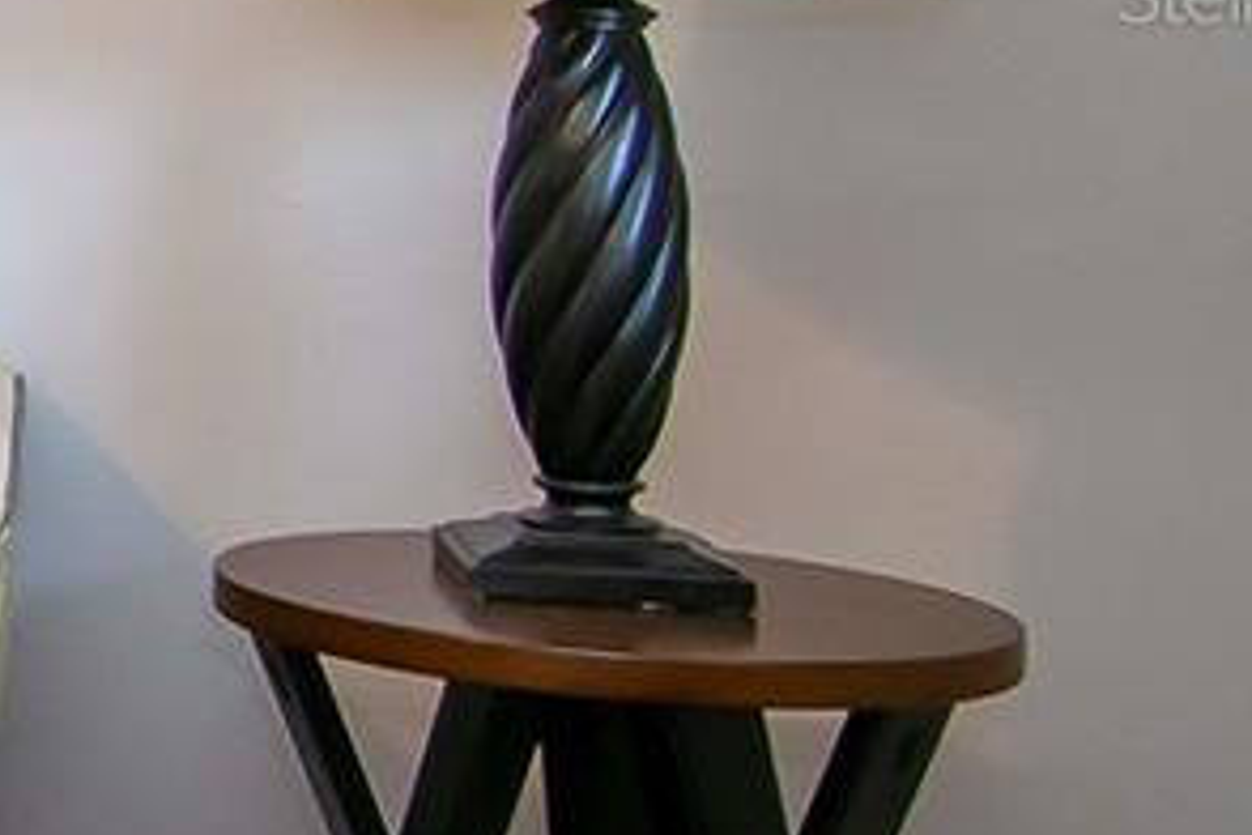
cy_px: -9
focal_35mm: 98
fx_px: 3408
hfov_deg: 13.6
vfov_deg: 13.8
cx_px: -1912
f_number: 8
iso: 640
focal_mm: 12
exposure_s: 1/20
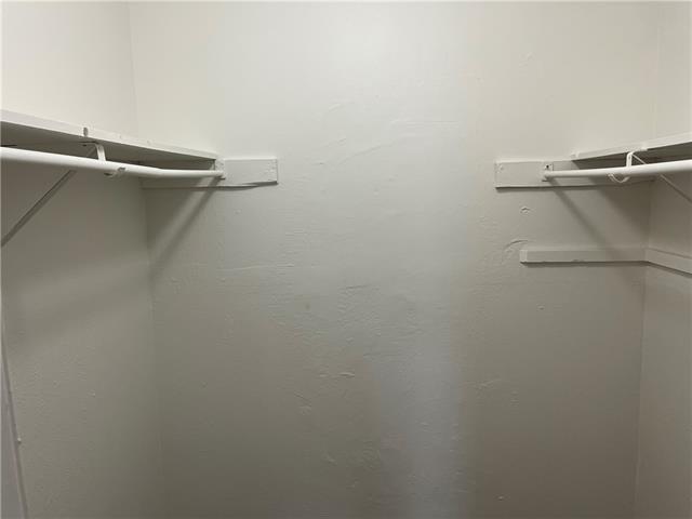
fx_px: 520
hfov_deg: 67.3
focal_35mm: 26
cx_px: 346
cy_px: 260
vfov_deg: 53.1
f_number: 1.6
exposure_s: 1/120
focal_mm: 5.1
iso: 125
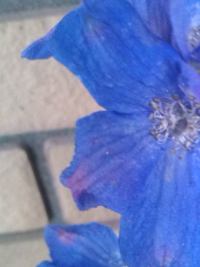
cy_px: 156
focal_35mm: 72
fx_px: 555
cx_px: 198
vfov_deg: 27.0
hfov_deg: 19.9
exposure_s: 1/3.85
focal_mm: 3.3
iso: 113
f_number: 2.8
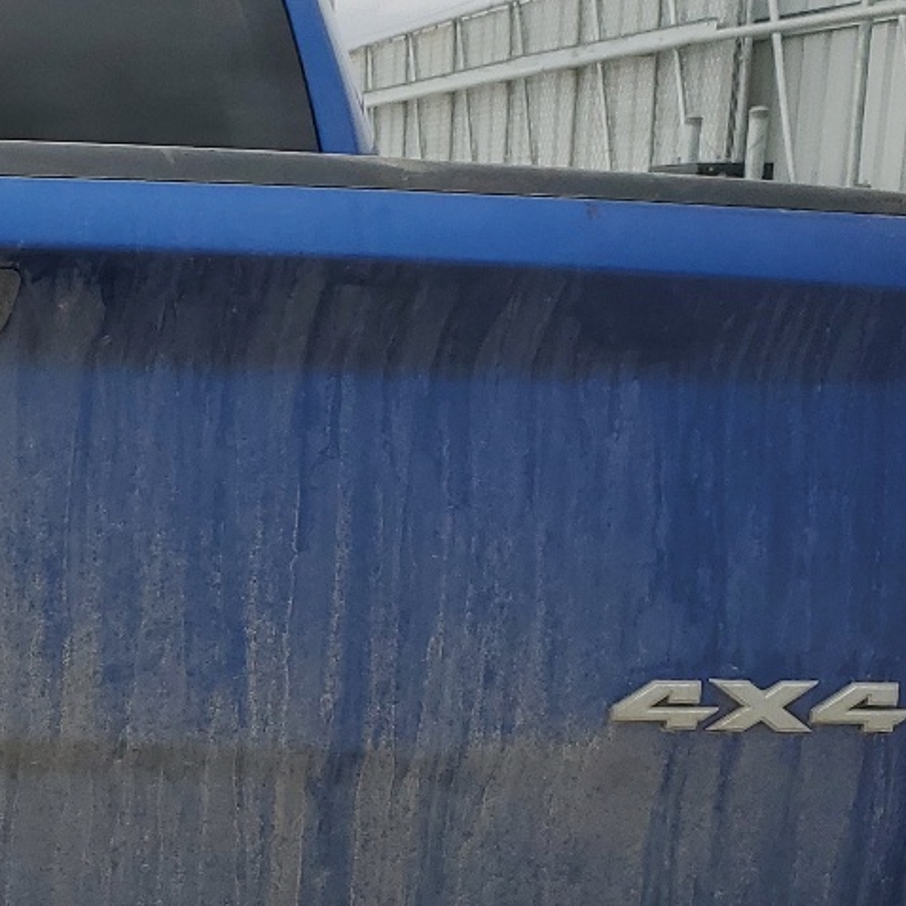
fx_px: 2280
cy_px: 652
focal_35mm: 77
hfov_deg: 20.9
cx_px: -191
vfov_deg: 22.3
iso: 50
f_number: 1.5
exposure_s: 1/3333
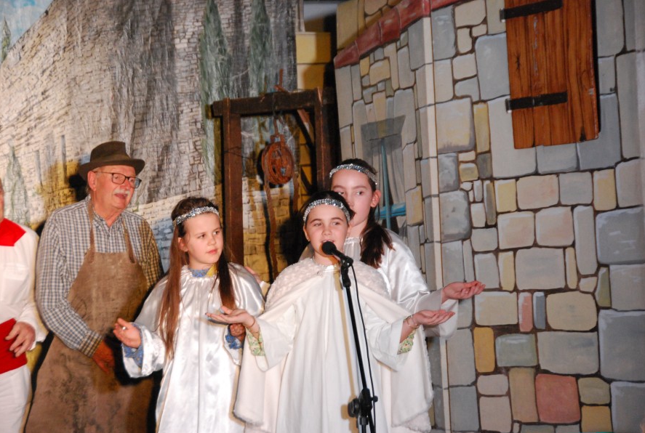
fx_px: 2577
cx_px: 322
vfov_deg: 9.6
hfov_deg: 14.3
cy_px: 217
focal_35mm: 144
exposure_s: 1/30
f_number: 5.3
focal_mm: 95
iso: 1600
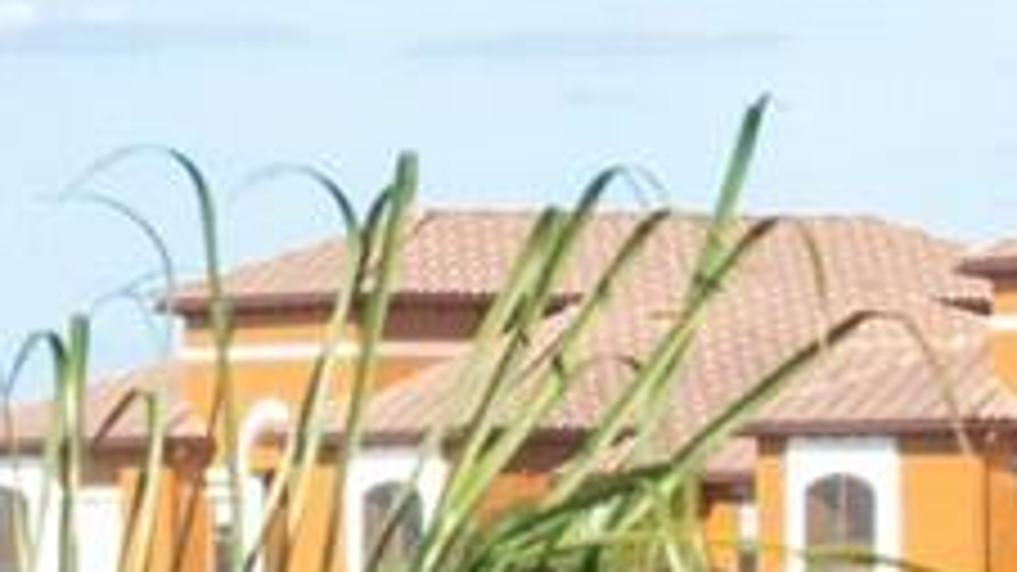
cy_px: 1149
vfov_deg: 3.2
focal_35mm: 371
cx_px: 634
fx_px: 10002
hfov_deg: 5.8
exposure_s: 1/500
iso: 125
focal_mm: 50
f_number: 4
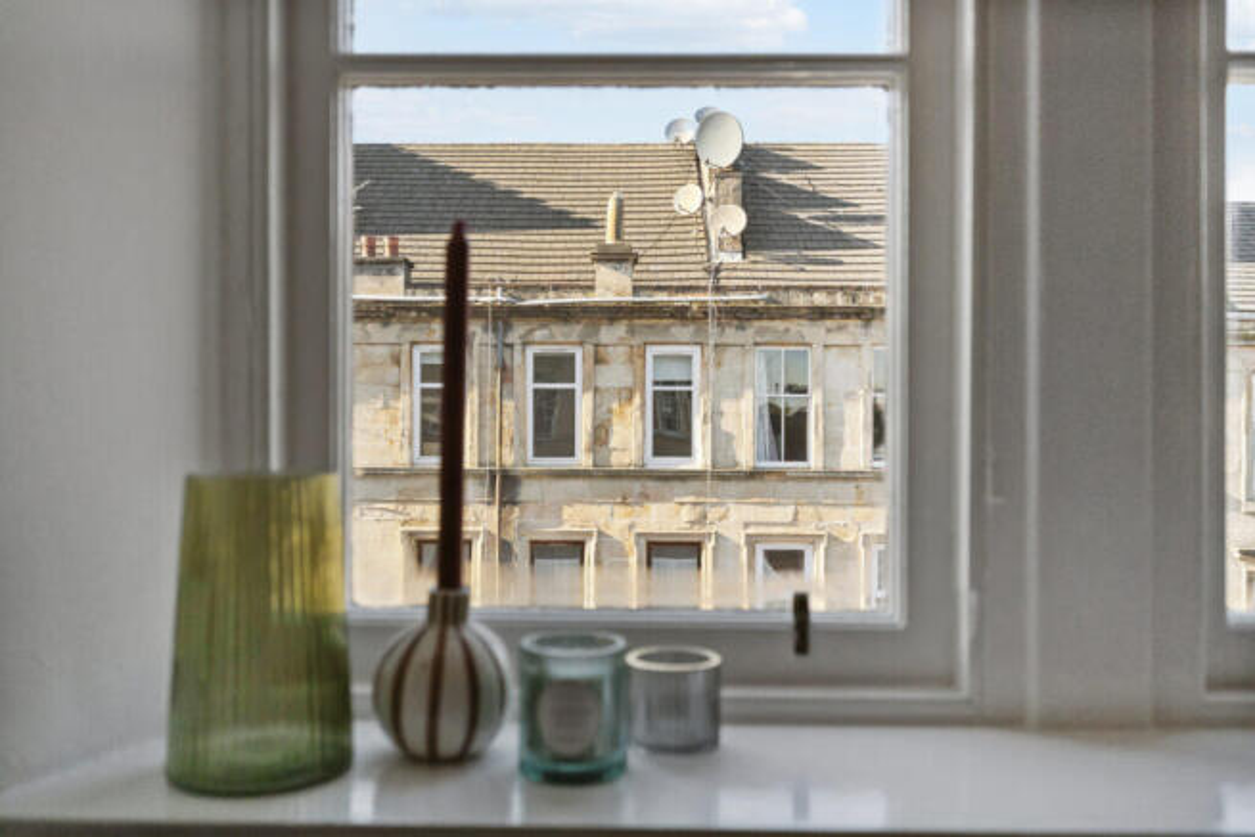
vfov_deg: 43.6
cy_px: 418
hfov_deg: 61.9
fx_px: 1046
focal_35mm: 30
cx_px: 628
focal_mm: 20
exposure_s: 1/4000
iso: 800
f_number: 2.8
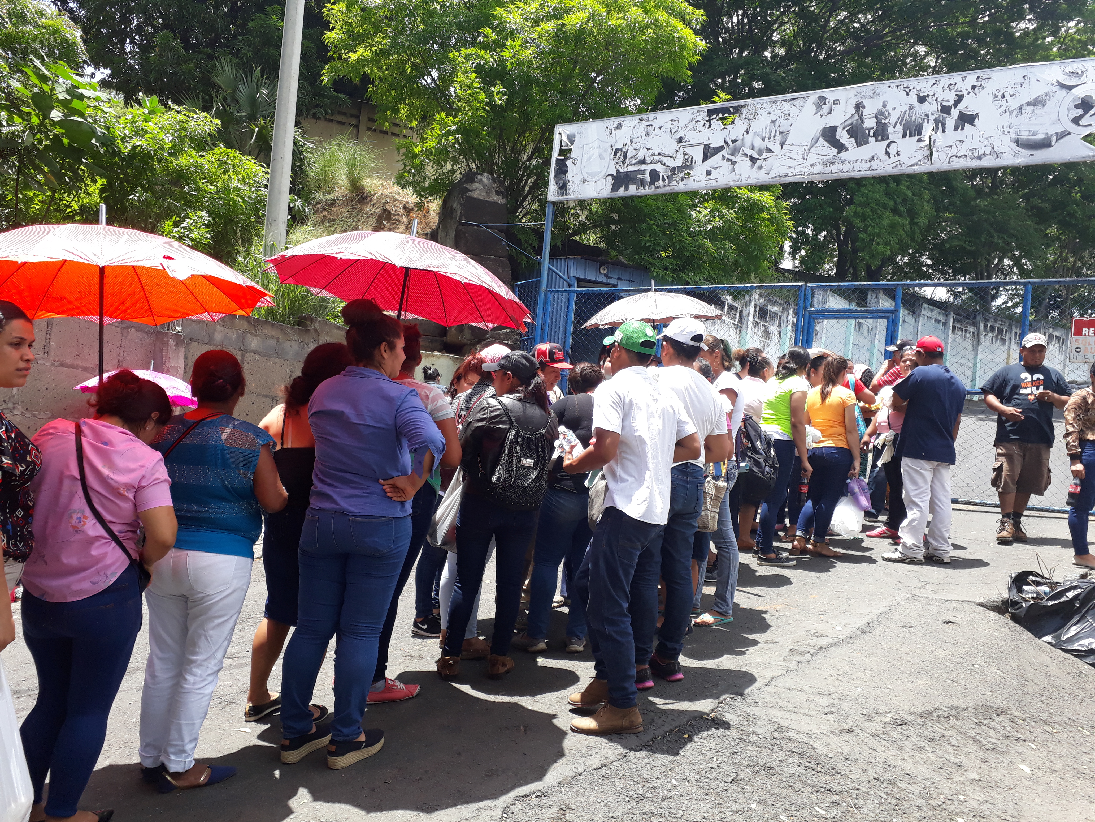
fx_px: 854
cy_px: 411
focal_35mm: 27
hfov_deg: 65.3
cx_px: 548
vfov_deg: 51.4
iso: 40
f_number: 1.9
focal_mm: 3.6
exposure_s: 1/499
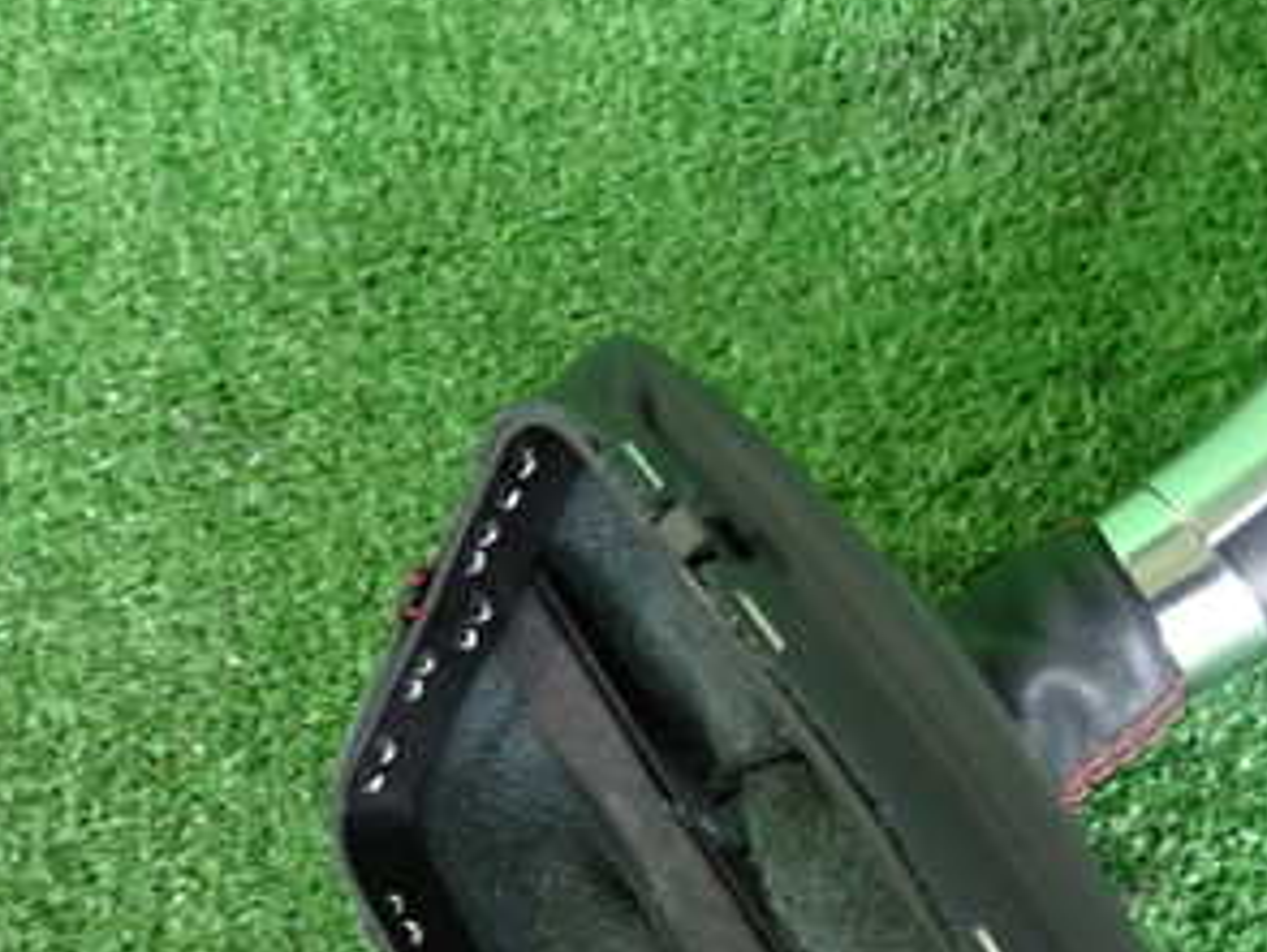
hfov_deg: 36.1
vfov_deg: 27.7
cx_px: 1030
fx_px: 1868
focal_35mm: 51
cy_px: 831
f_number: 2
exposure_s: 1/30
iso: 400
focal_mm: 4.5
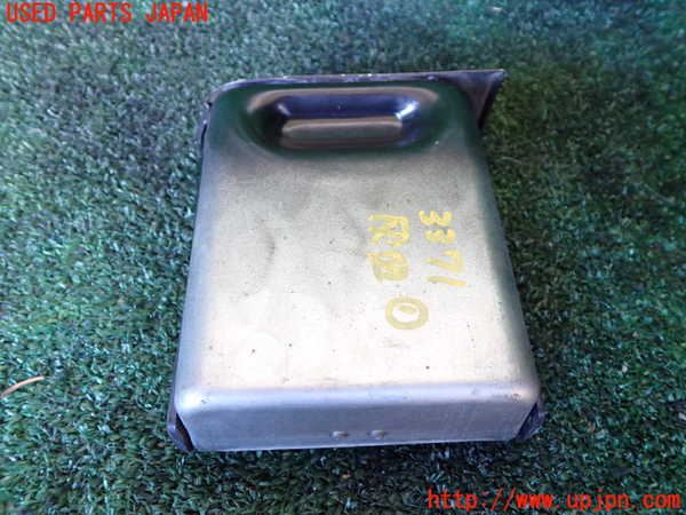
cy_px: 258
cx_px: 343
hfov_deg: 60.0
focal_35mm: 30
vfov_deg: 46.8
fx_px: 595
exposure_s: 1/30
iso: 500
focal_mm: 5.4
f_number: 2.3
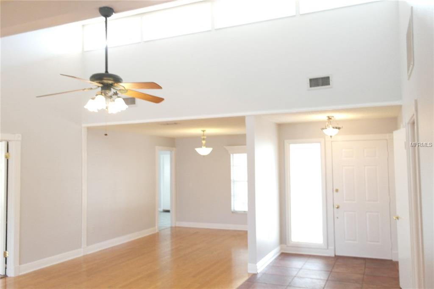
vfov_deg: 43.6
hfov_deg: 61.9
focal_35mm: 30
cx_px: 217
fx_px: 362
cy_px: 144
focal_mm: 20
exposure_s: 1/30
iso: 400
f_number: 3.5
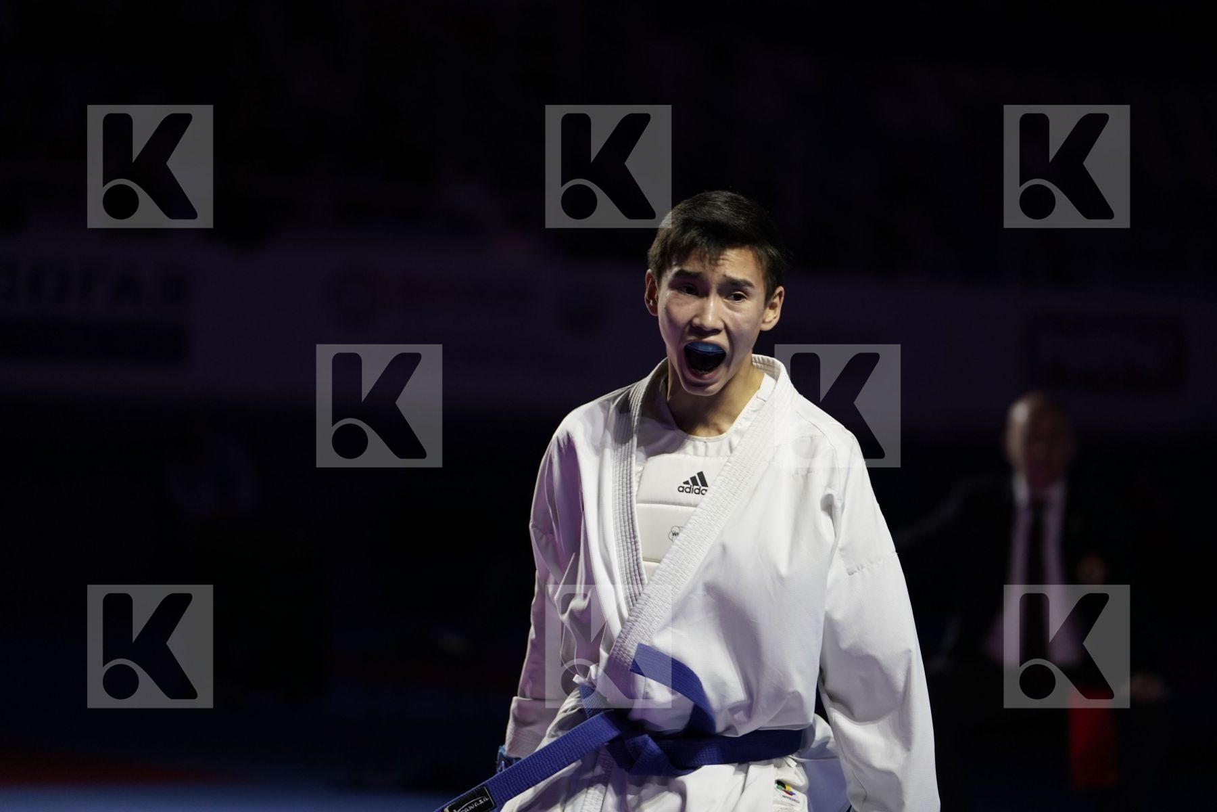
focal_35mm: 137
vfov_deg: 10.0
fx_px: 4631
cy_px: 406
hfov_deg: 15.0
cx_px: 608
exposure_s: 1/1000
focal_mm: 137
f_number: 2.8
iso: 1250
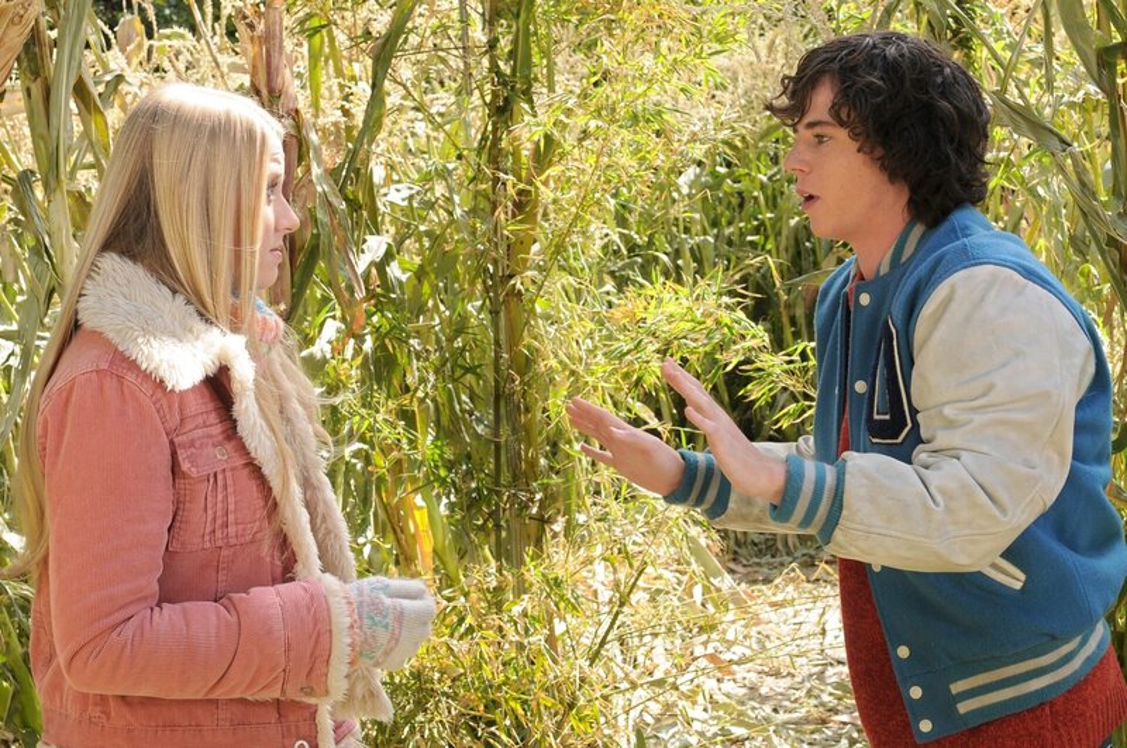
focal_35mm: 52
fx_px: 1641
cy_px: 374
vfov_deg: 25.7
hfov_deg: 37.9
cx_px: 564
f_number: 7.1
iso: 200
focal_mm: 35
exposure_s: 1/160
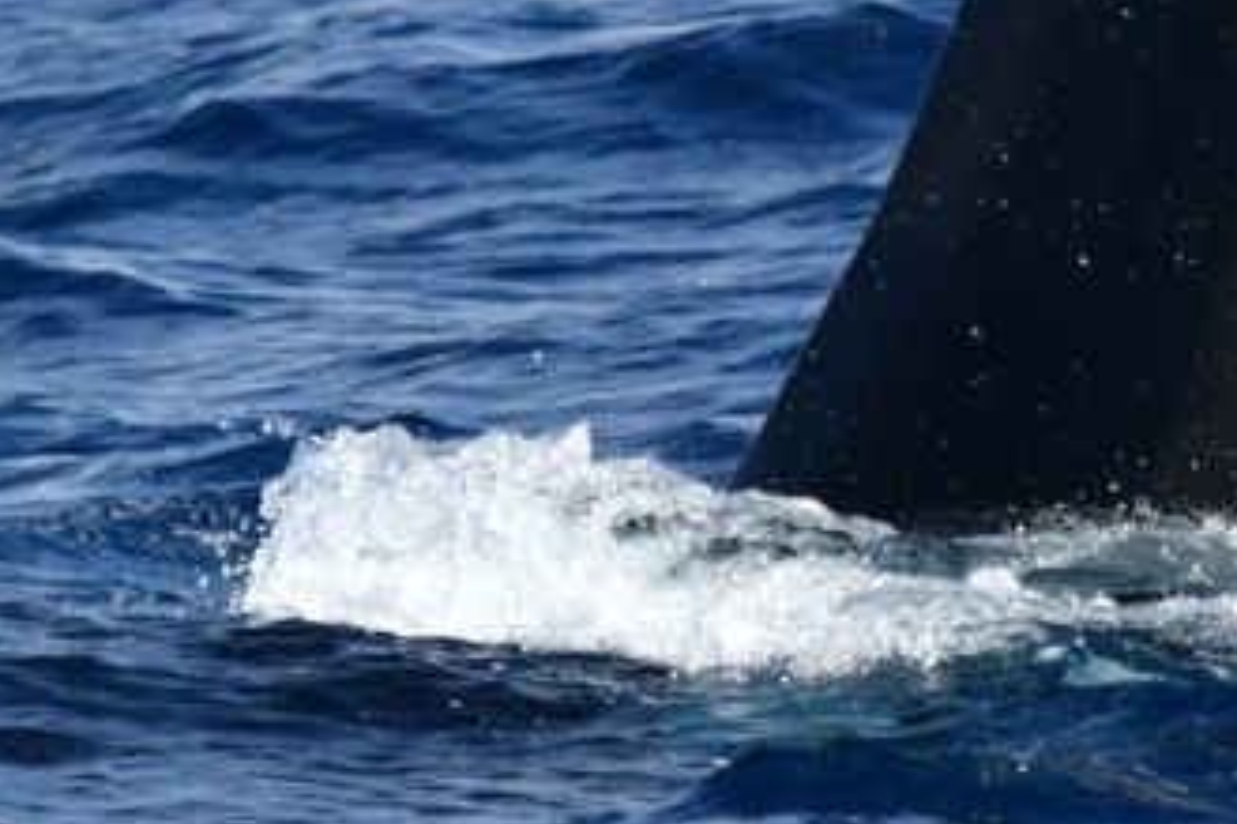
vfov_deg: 0.9
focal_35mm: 1461
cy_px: -92
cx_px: 1188
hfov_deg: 1.4
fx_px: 50174
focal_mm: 600
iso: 1600
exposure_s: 1/8000
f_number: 6.3
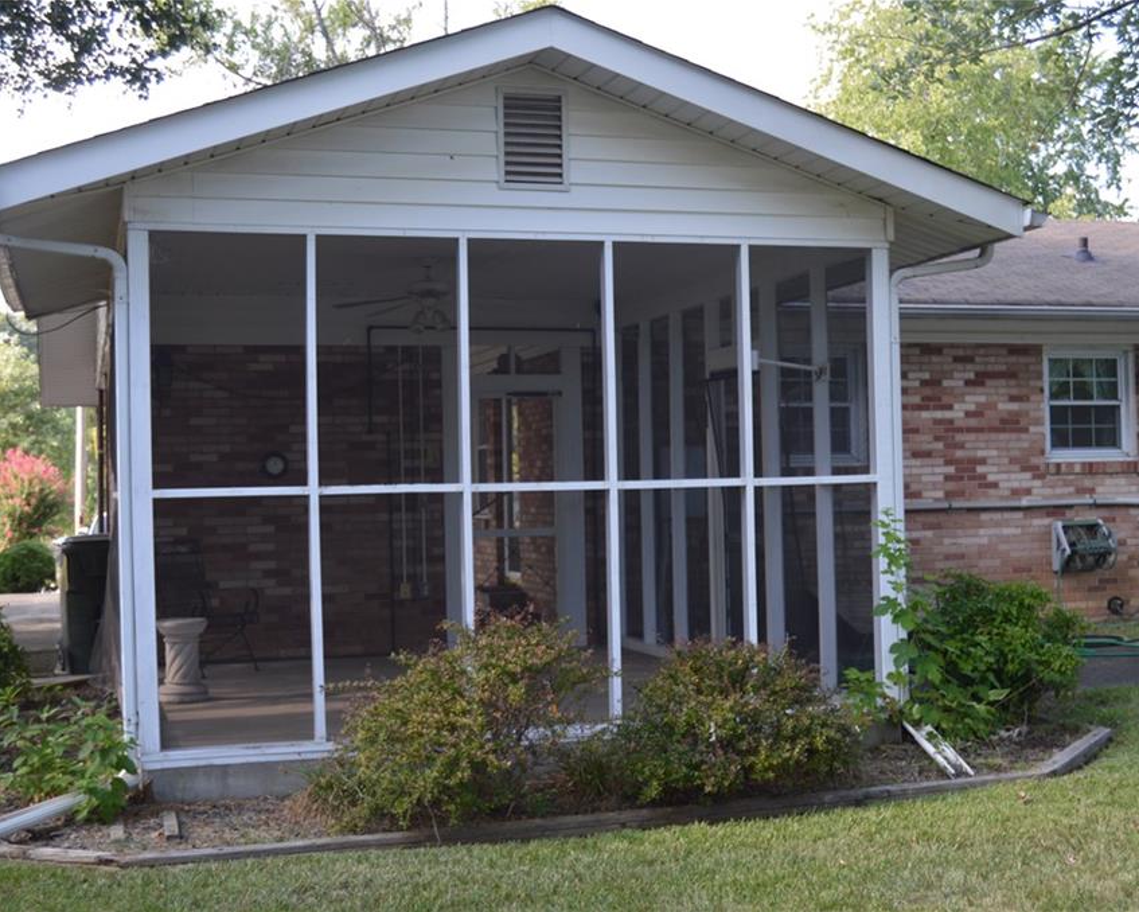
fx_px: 1720
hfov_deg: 36.6
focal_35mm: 51
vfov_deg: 29.7
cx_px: 623
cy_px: 456
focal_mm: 30
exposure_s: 1/125
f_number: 5.6
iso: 180
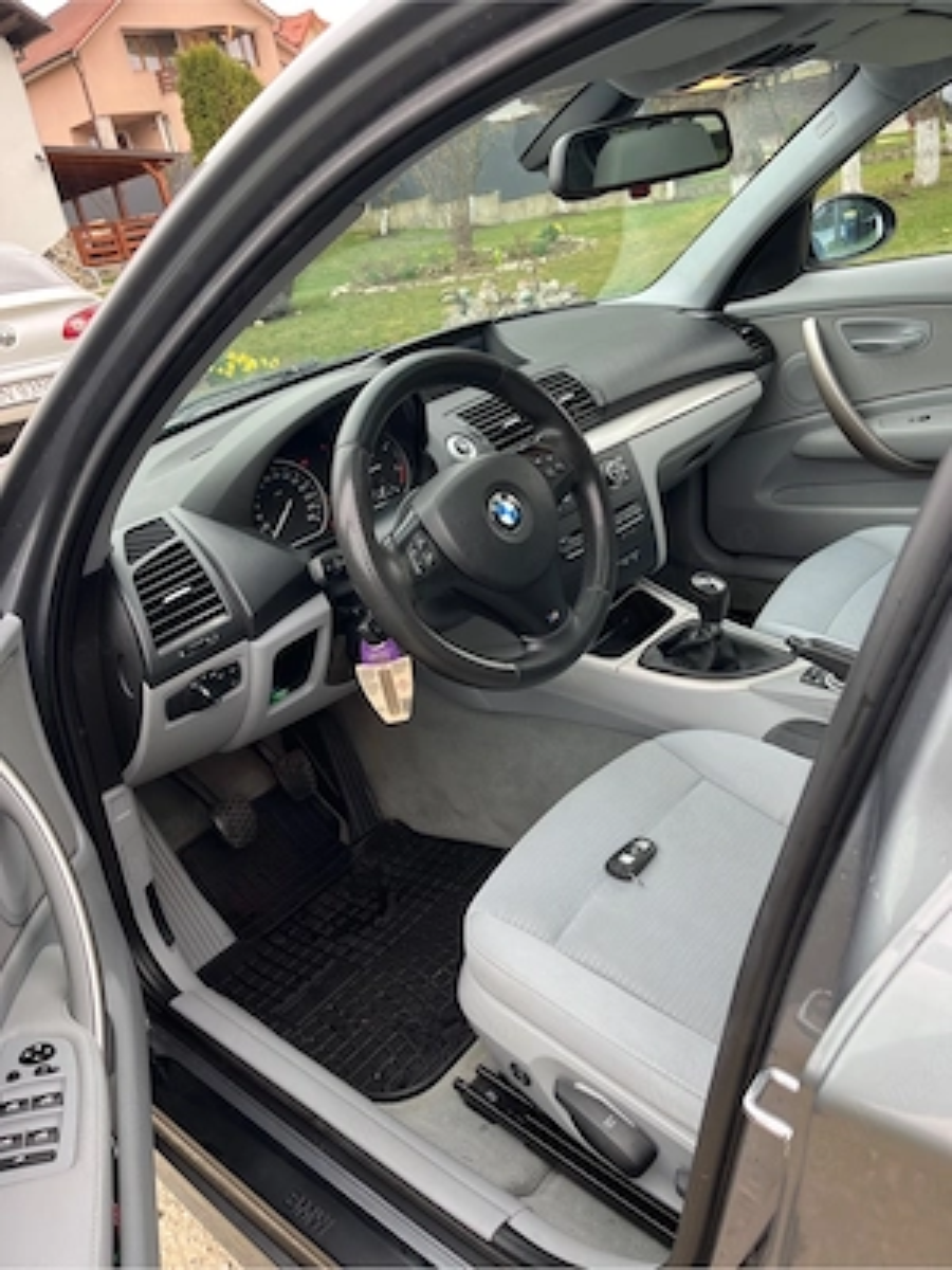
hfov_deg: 53.1
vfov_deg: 67.3
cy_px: 635
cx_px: 476
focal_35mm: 26
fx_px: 953
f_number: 1.6
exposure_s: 1/122
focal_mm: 5.1
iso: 50
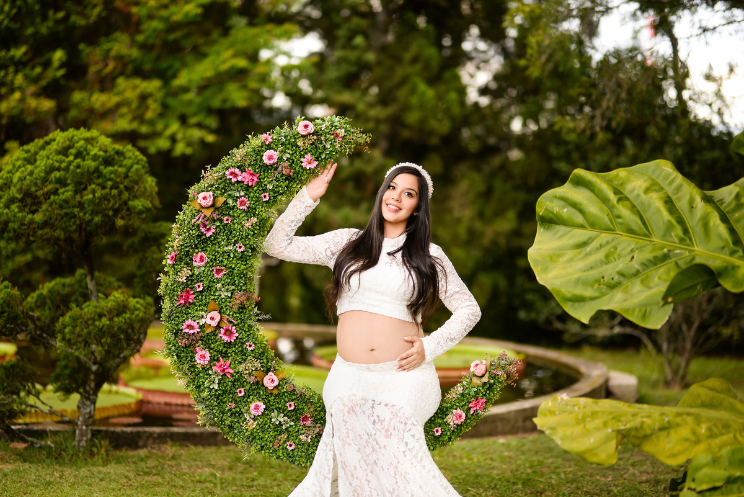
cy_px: 248
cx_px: 372
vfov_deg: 16.1
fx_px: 1757
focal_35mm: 85
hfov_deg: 23.9
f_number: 1.4
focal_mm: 85
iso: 125
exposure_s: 1/640
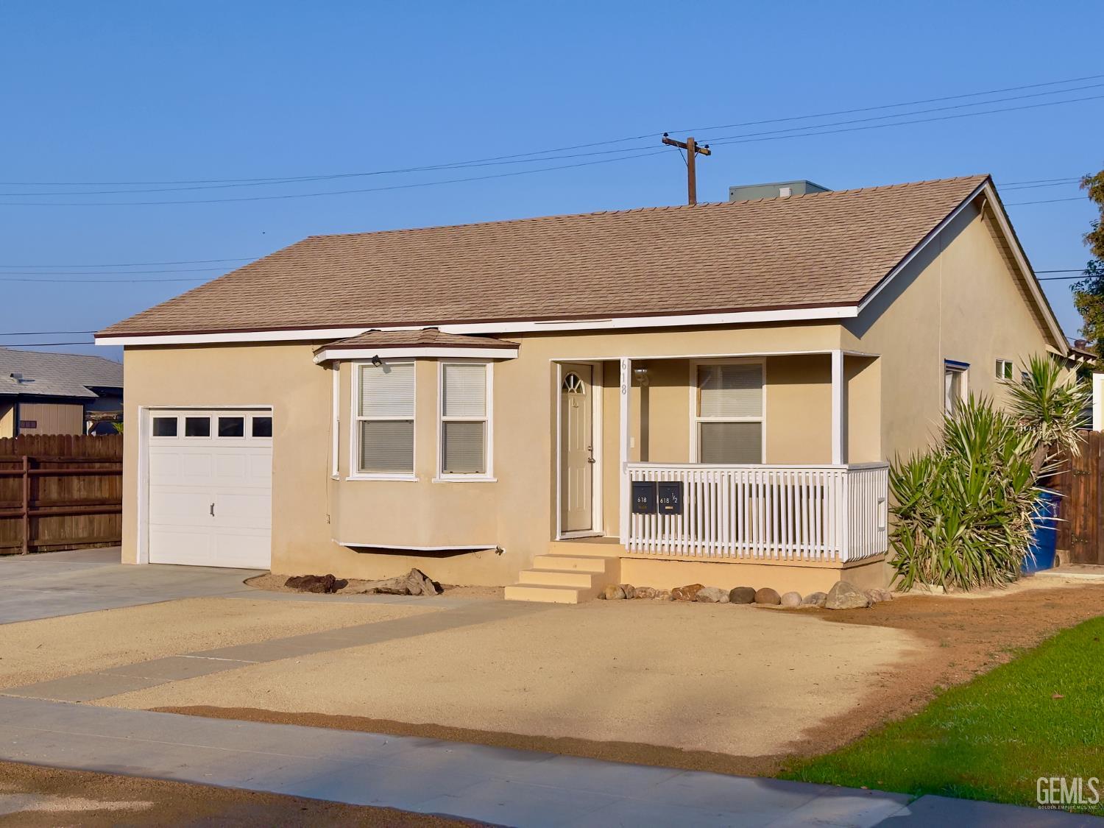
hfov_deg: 39.7
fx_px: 1531
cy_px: 414
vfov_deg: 30.3
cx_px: 552
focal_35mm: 48
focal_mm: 6.76
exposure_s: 1/8772
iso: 80
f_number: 1.78
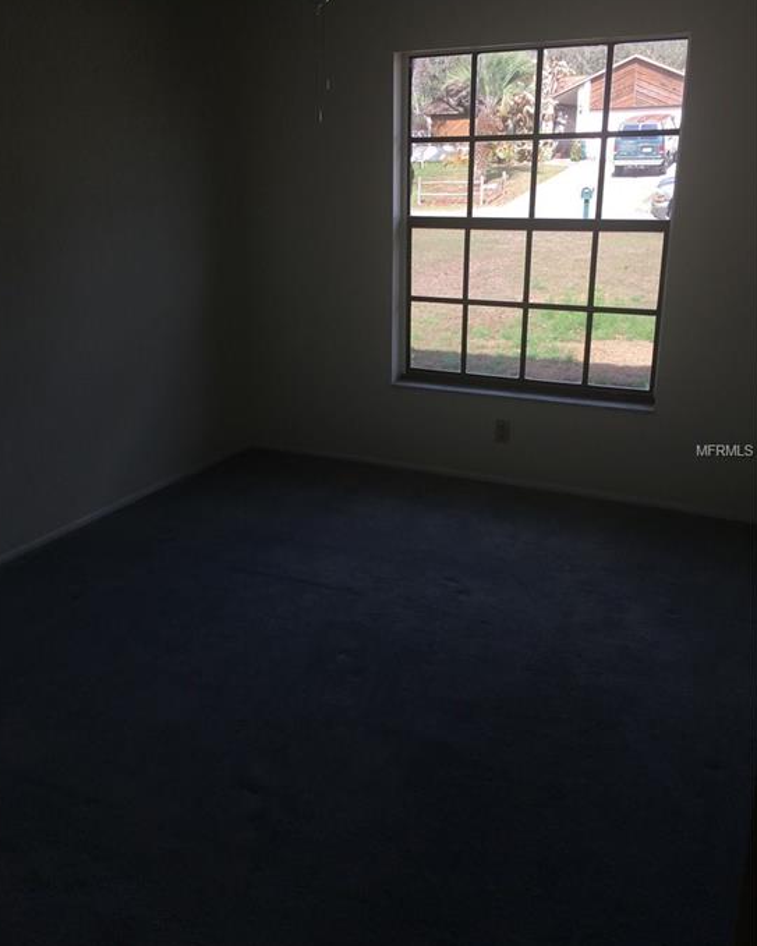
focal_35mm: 32
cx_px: 358
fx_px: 896
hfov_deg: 45.8
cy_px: 451
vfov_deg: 55.6
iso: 25
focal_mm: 4.15
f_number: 2.2
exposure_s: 1/260
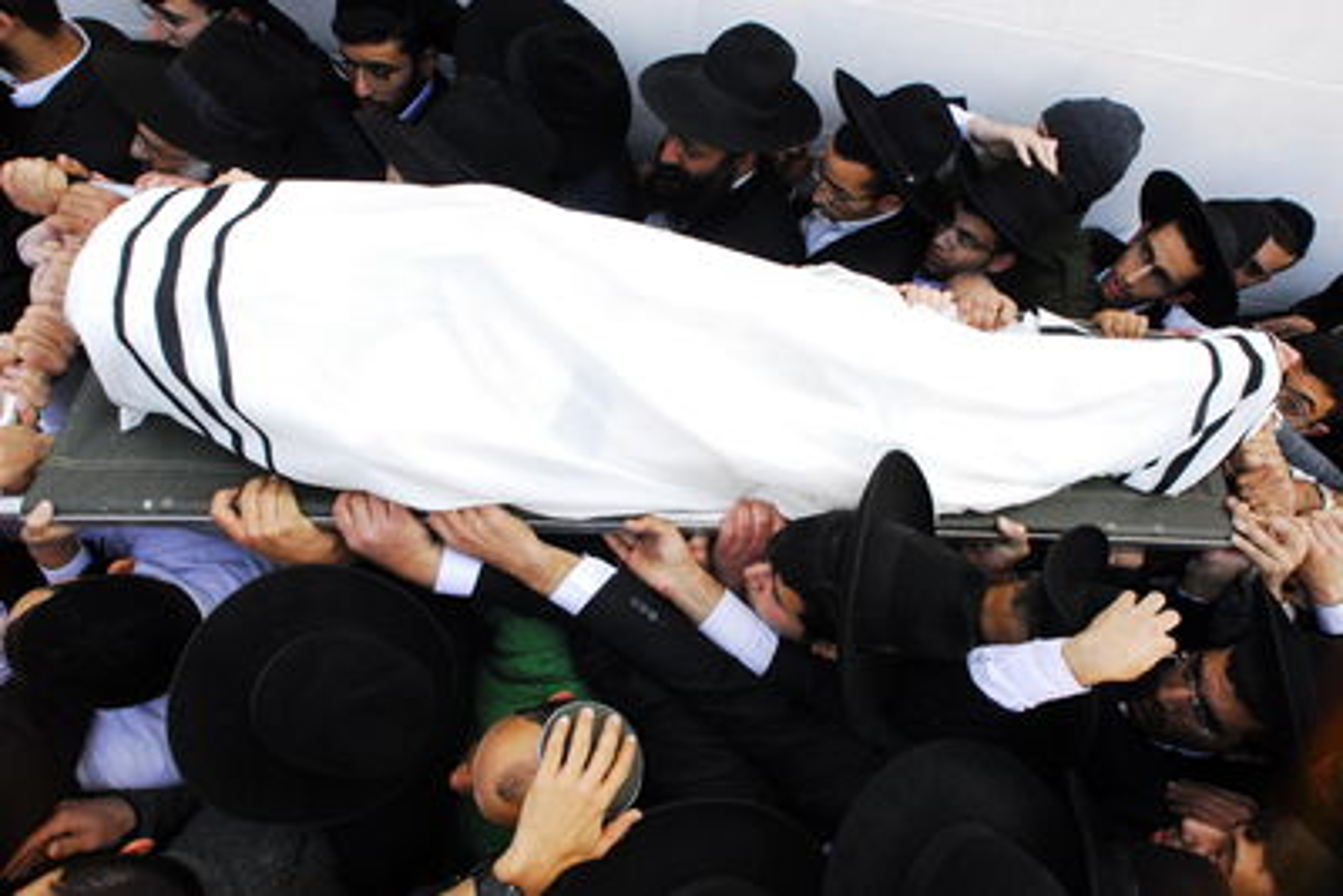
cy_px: 448
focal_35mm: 21
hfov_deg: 81.2
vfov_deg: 59.5
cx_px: 672
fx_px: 784
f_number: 10
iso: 1000
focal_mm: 14
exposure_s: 1/100
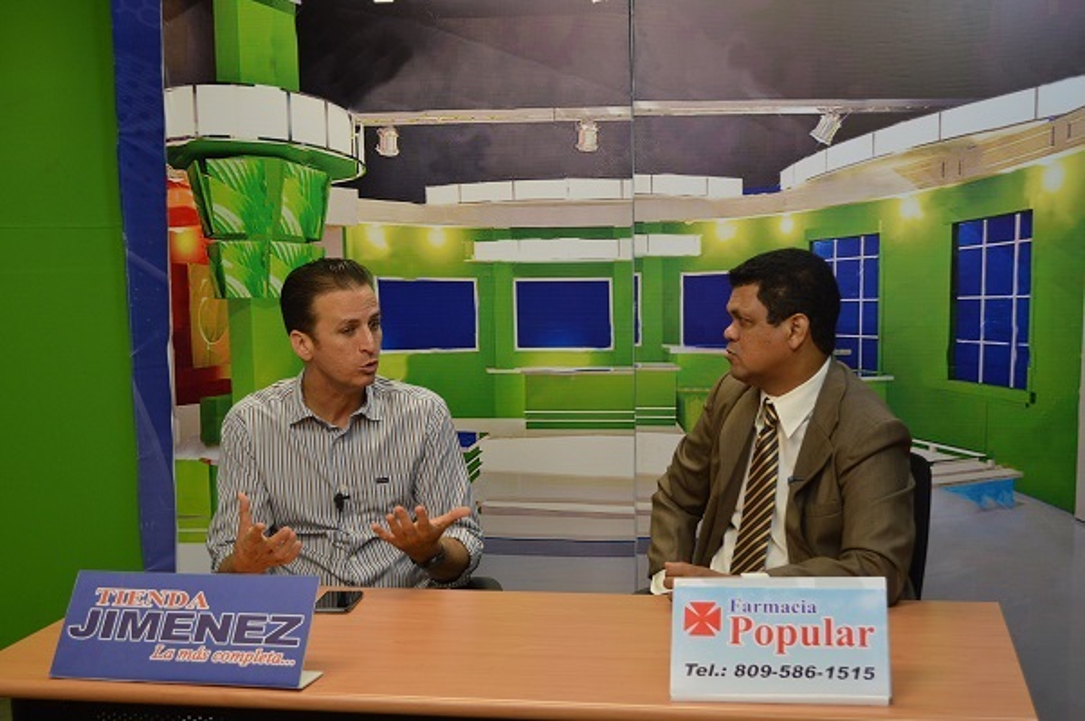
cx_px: 542
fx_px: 1581
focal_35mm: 52
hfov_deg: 37.9
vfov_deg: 25.7
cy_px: 360
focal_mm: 35
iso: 640
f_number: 5
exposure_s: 1/60
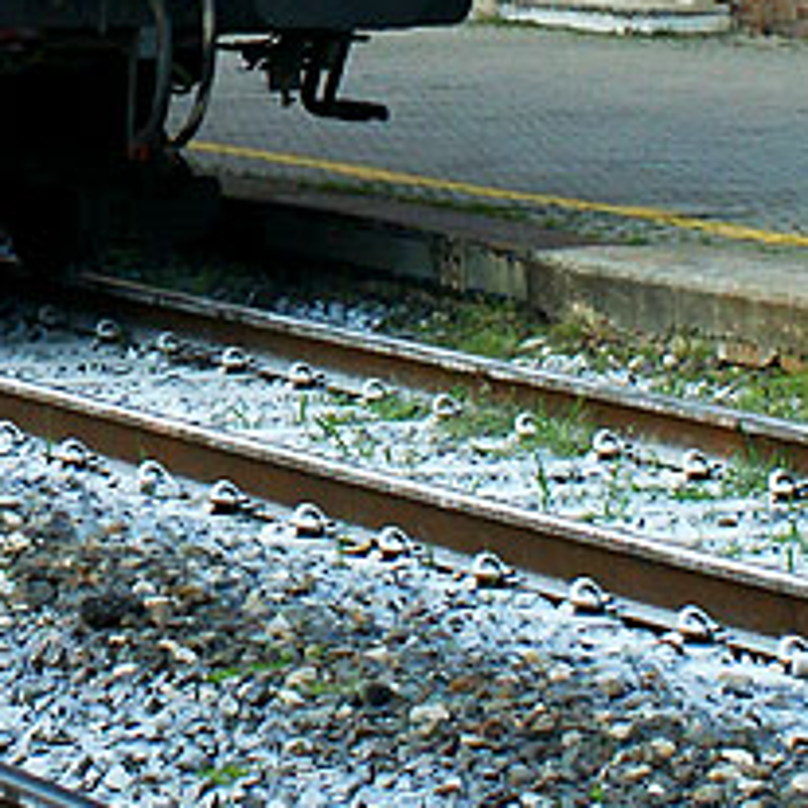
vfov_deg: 6.1
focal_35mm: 283
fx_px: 7476
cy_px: -406
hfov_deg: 6.2
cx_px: -172
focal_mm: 45
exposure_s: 1/100
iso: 400
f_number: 6.3
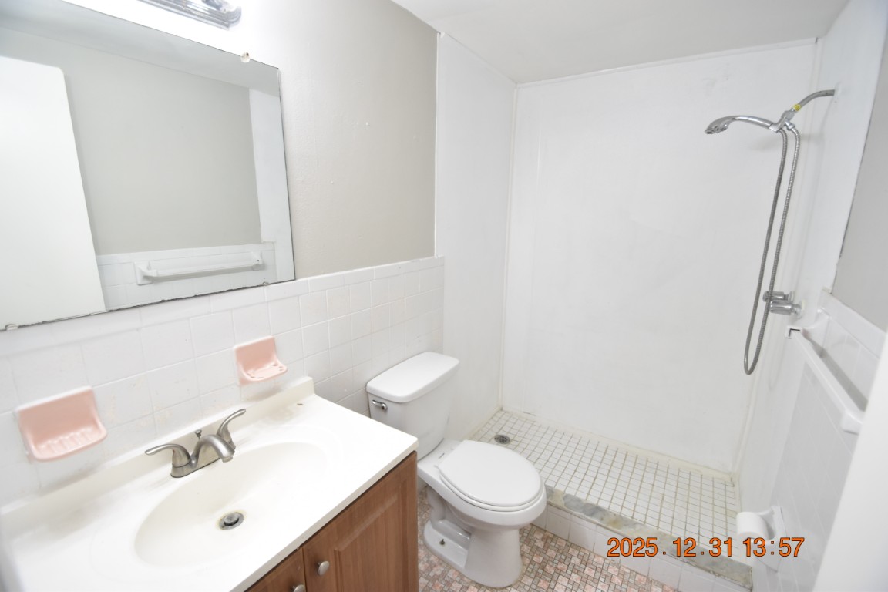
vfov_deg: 77.3
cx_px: 444
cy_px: 296
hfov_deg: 100.4
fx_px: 370
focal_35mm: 15
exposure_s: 1/125
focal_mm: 10
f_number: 3.5
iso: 800
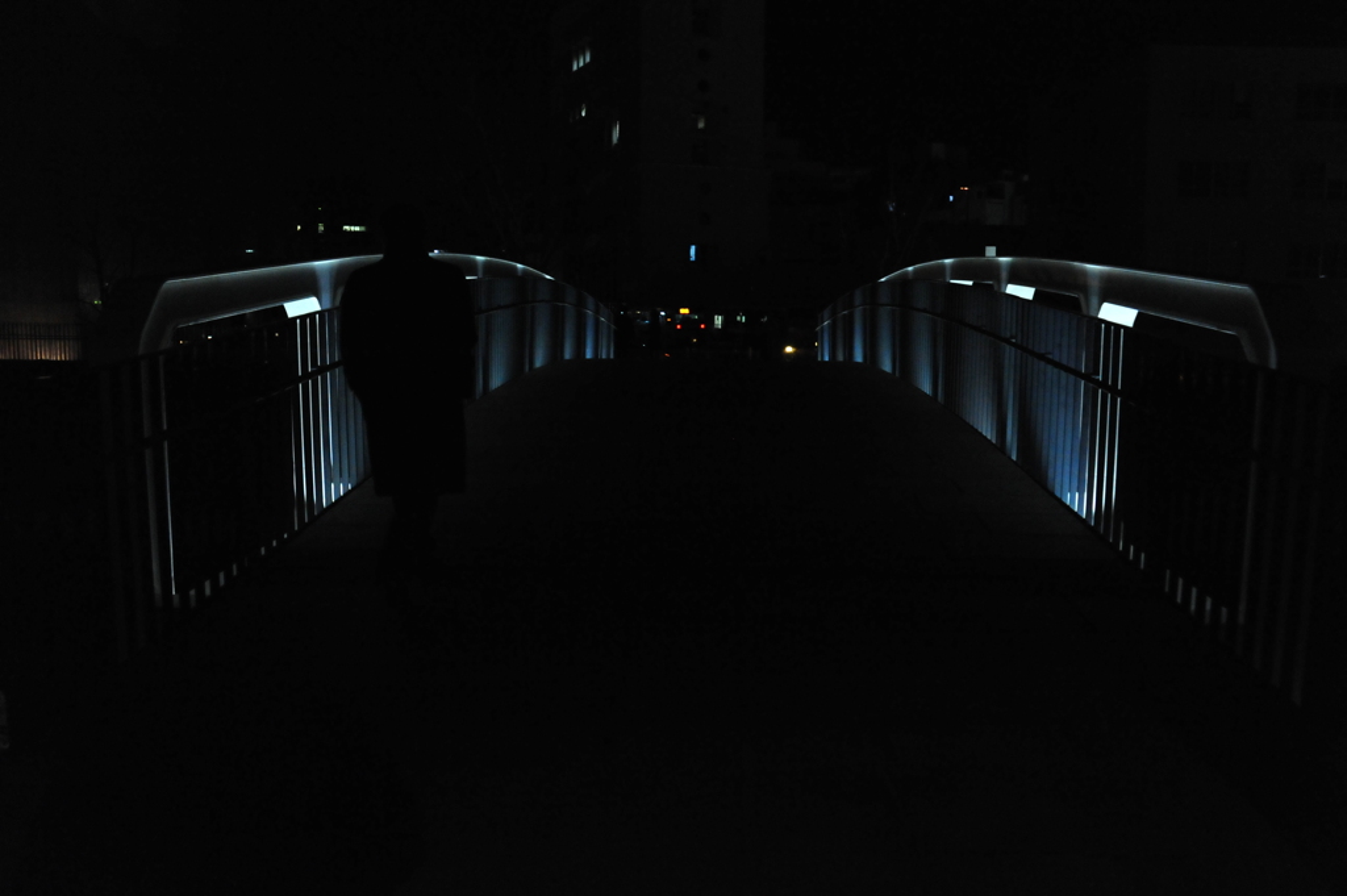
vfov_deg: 43.5
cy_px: 448
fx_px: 1122
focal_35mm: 30
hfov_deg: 62.0
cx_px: 674
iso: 6400
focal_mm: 30
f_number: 5
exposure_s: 1/80
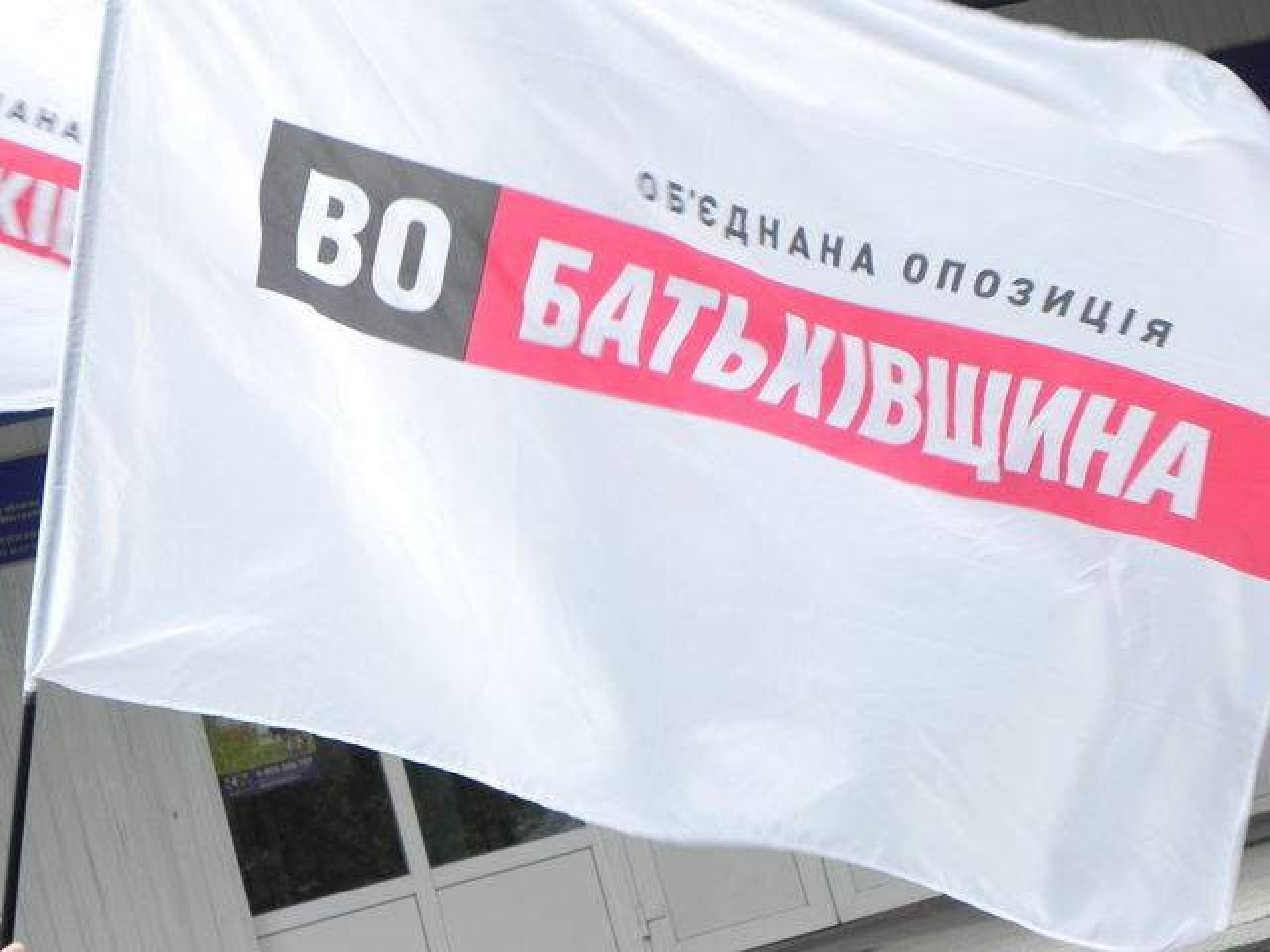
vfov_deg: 14.1
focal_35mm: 105
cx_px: 635
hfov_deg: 18.7
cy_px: 476
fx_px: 3852
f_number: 4
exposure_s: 1/60
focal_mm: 18.8
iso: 160
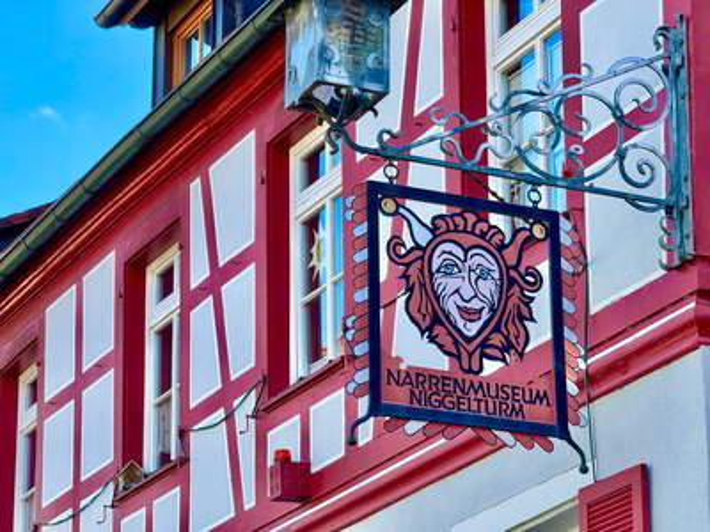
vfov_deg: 12.3
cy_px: 266
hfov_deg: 16.4
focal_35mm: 120
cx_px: 355
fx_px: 2461
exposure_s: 1/277
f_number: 2.8
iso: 50
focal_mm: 15.66
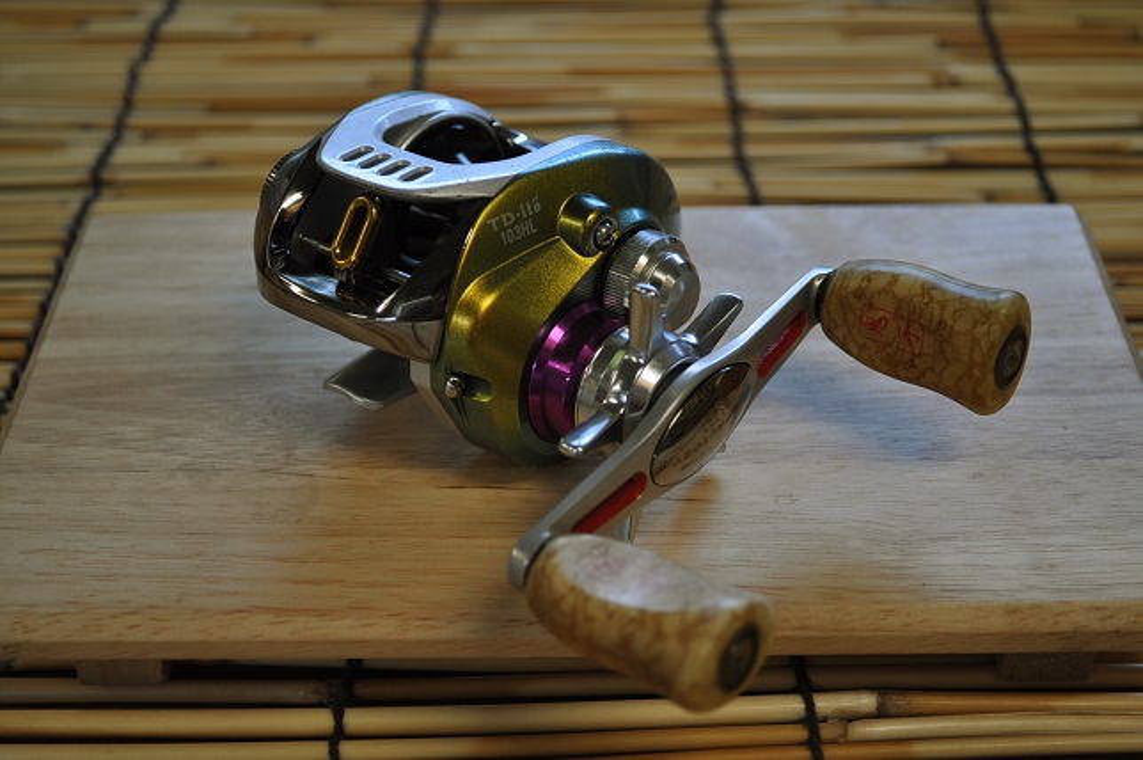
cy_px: 380
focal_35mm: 57
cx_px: 572
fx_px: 1808
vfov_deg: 23.7
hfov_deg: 35.1
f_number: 5
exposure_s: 1/60
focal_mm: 38
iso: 400
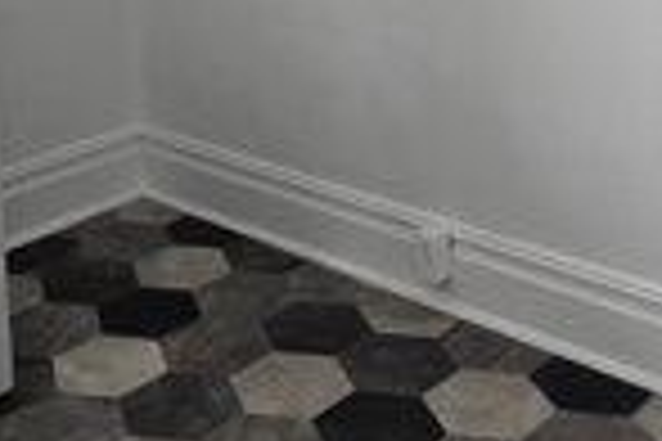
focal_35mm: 59
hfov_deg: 33.9
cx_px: 284
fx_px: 1085
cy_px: -189
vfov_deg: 20.3
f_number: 1.8
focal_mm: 1.57
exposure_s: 1/120
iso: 200
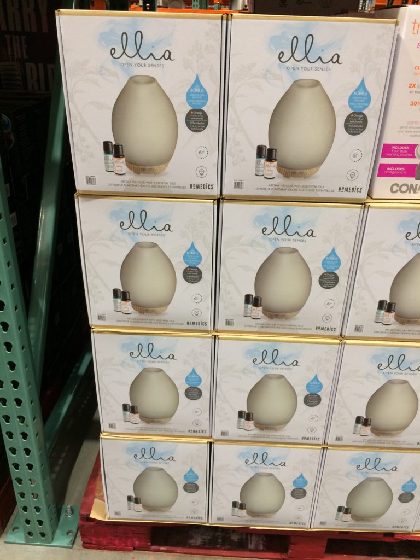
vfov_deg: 61.7
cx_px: 210
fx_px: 469
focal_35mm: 29
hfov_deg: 48.2
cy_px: 280
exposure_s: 1/30
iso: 125
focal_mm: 4.15
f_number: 2.2
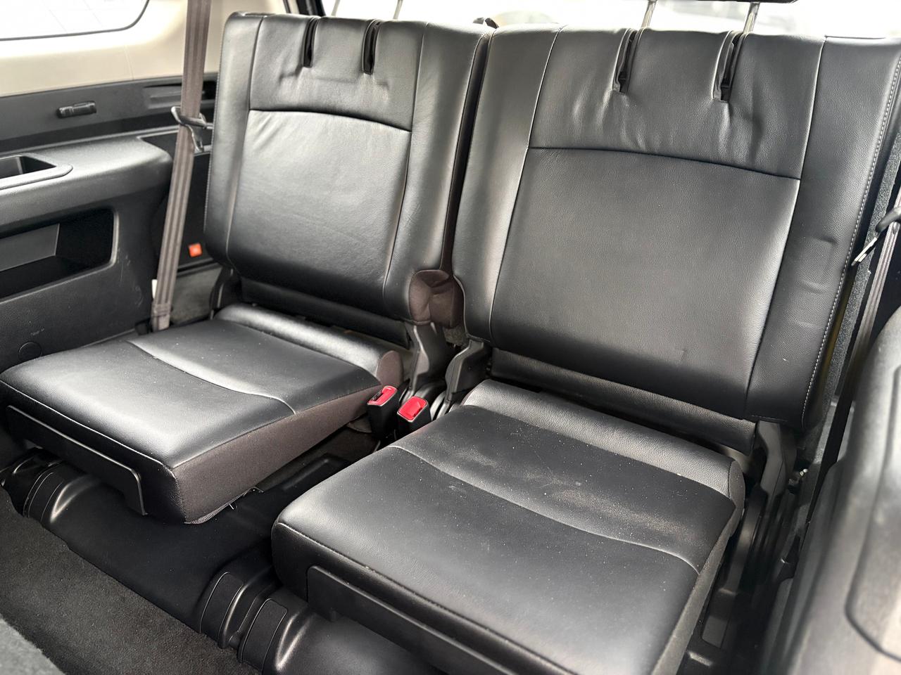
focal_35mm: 26
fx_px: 677
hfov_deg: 67.3
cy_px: 338
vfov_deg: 53.1
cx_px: 450
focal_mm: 5.96
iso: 640
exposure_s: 1/32
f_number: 1.6
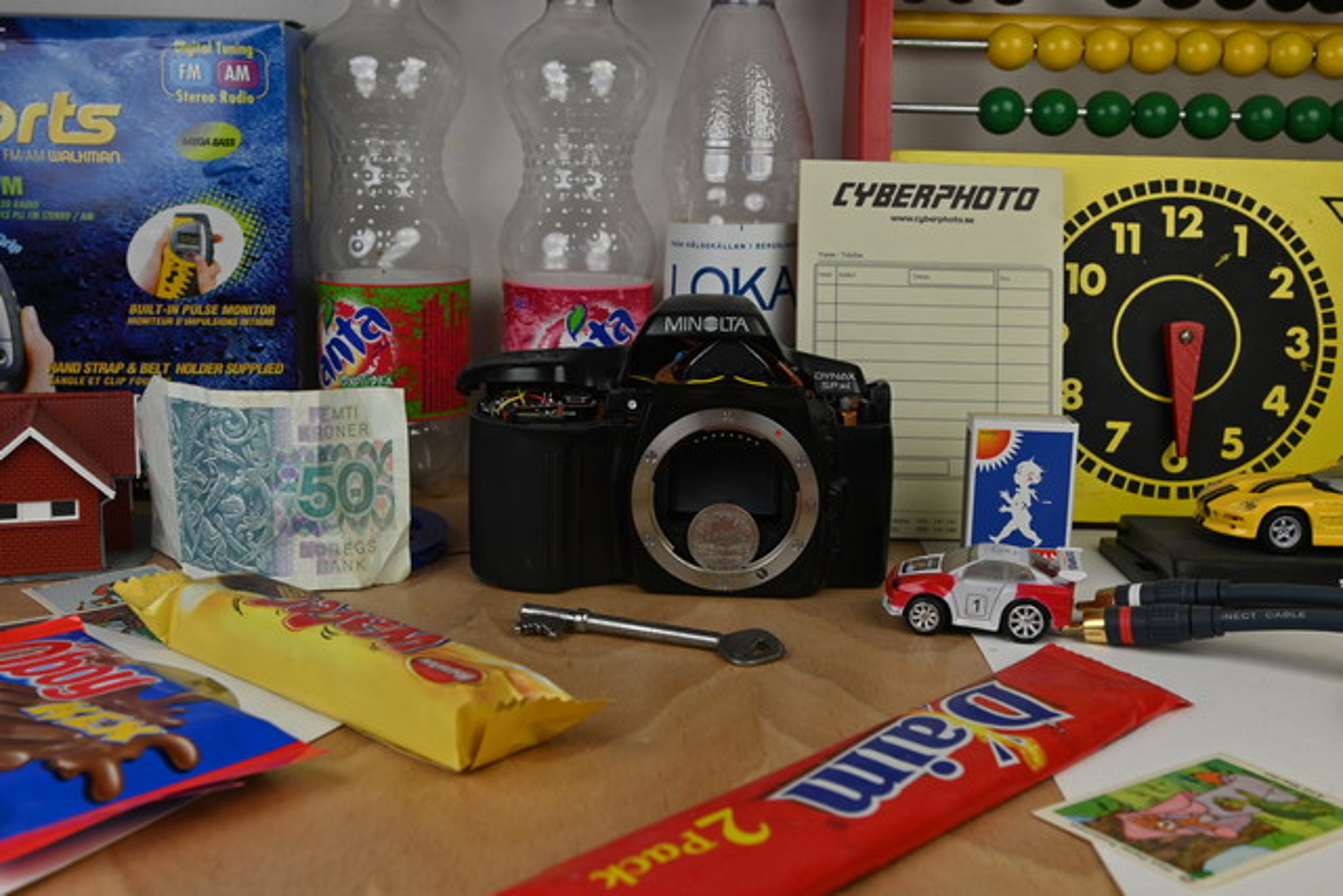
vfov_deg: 35.5
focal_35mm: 38
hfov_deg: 51.3
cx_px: 672
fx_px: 1399
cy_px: 448
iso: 100
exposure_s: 1/125
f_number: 8
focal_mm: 25
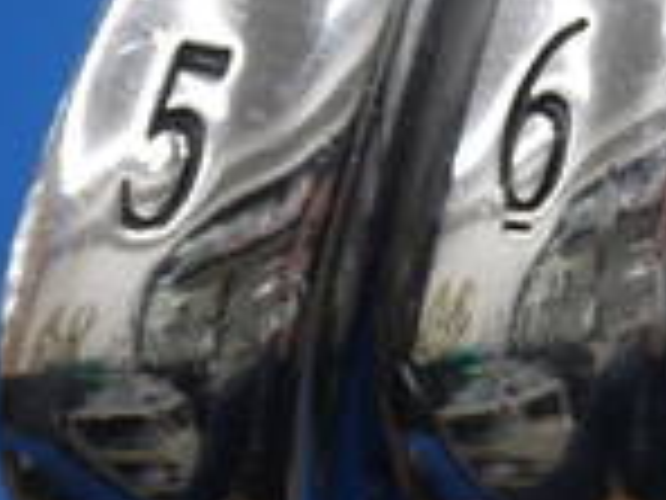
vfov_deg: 7.1
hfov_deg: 8.9
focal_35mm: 207
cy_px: -54
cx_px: 1382
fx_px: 3983
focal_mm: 24
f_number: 4.5
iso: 200
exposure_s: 1/60
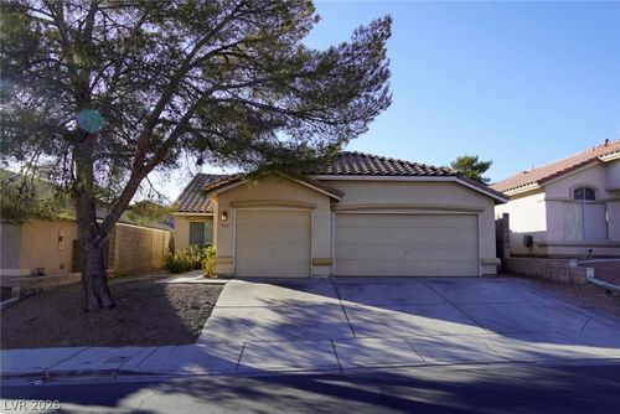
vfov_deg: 48.0
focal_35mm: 27
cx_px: 310
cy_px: 207
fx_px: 465
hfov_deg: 67.4
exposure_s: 1/125
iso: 100
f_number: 8
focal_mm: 18
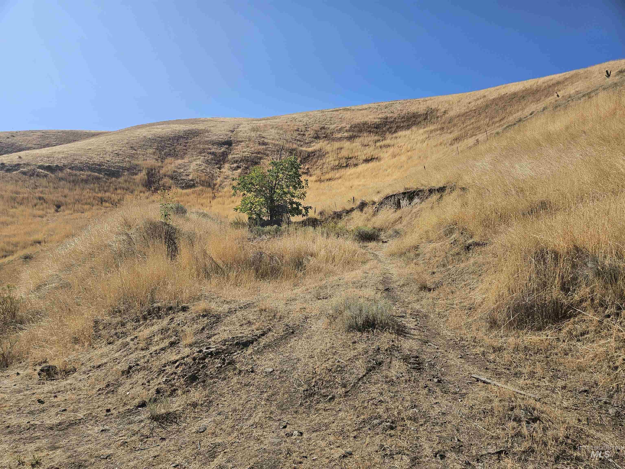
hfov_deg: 73.9
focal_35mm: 23
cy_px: 234
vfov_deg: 58.9
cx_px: 312
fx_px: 415
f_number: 1.8
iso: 25
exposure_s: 1/2456
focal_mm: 5.4
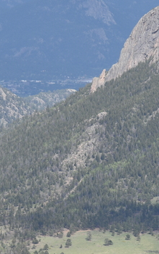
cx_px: 176
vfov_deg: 5.0
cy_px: 168
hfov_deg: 3.1
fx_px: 2889
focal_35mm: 417
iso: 100
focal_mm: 112
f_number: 8
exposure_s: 1/250
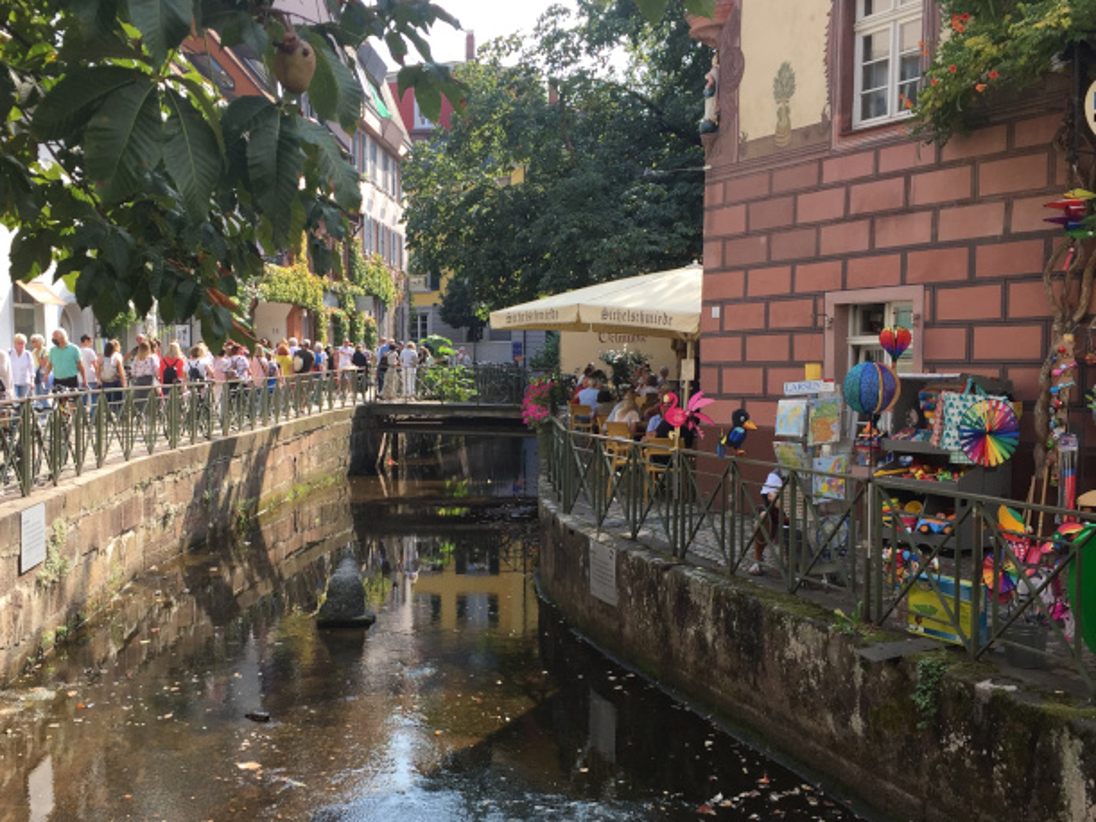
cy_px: 476
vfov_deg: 37.6
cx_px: 465
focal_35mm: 38
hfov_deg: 48.8
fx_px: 1203
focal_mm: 4.15
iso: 32
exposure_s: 1/494
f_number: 2.2
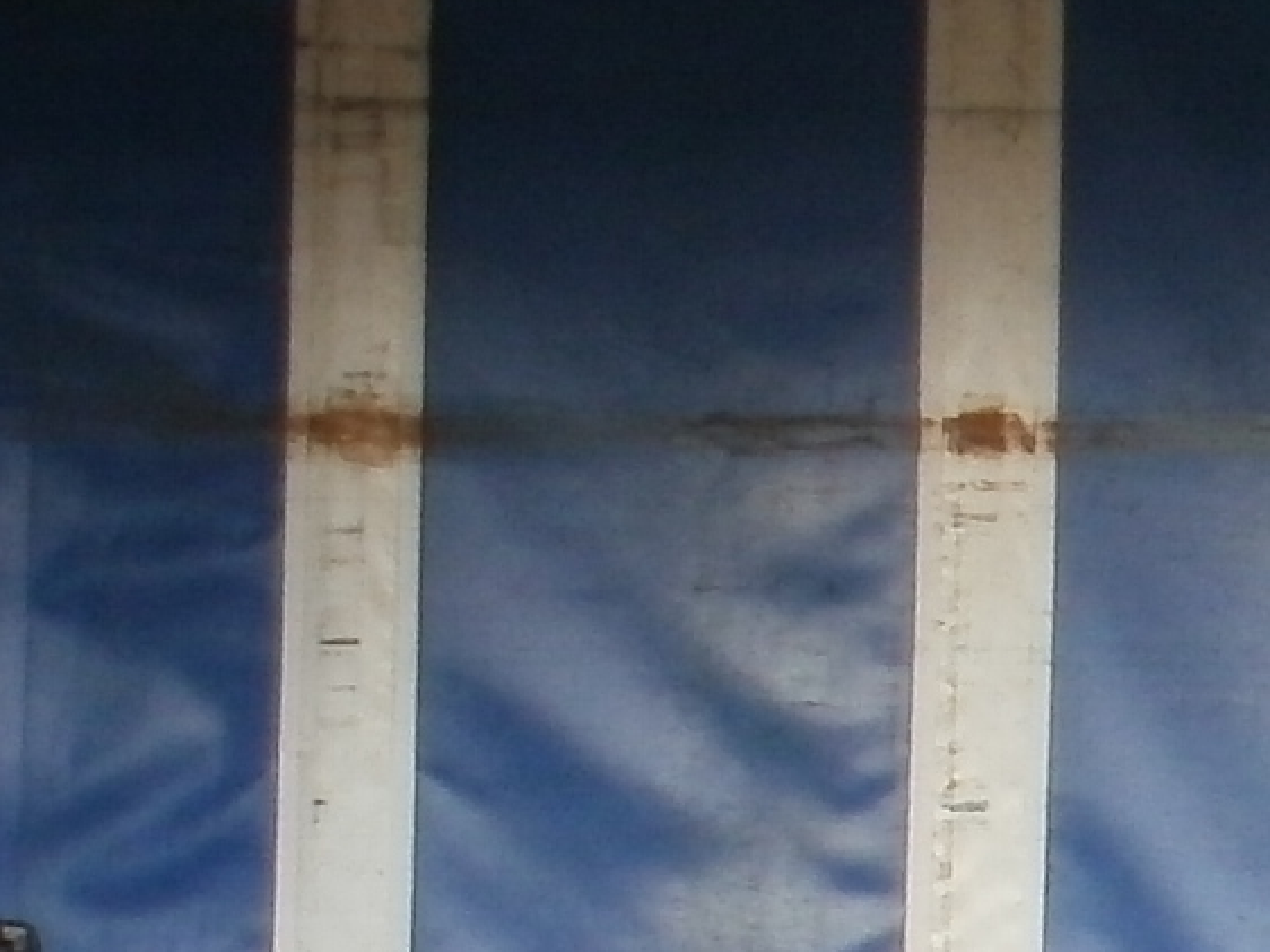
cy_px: 2286
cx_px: 3467
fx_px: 13642
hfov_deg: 5.1
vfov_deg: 3.9
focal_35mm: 372
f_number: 4.6
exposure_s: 1/50
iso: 100
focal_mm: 11.2
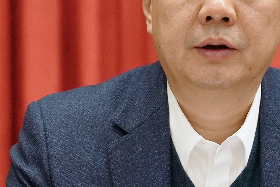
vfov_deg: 5.8
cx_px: 215
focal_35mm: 236
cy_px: 111
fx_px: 1836
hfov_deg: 8.7
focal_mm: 65
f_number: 2.8
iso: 320
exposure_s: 1/80
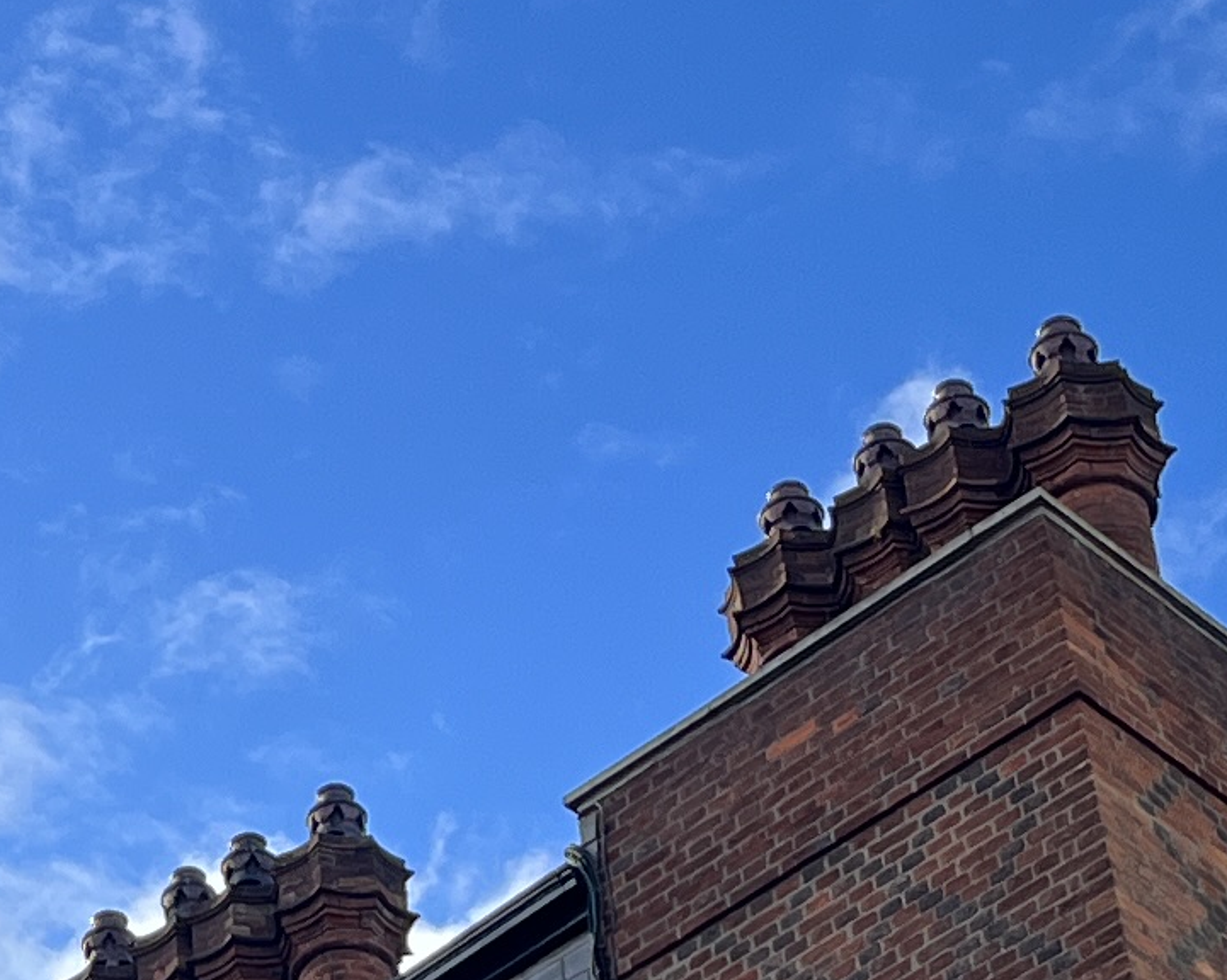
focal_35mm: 142
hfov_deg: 13.3
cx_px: -117
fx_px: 5154
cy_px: 812
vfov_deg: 10.8
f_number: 1.6
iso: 50
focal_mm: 5.1
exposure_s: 1/1279
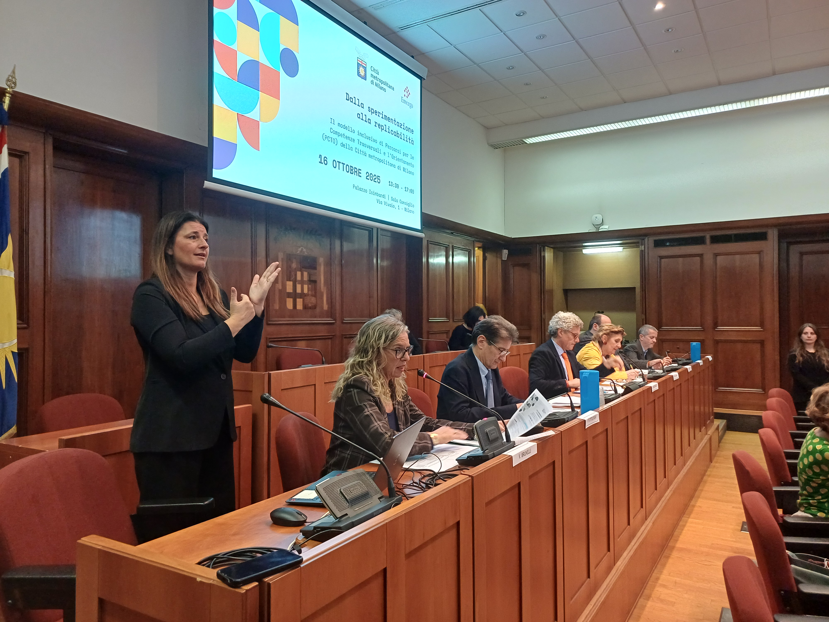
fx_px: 599
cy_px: 311
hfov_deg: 69.4
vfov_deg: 54.9
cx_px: 414
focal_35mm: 25
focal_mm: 4.65
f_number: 1.8
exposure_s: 1/33.3
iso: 400
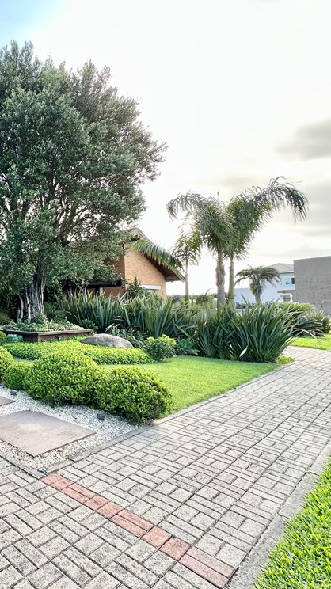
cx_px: -41
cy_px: 297
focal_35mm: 21
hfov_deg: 41.5
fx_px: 328
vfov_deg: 83.9
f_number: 2.2
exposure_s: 1/120
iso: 40
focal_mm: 2.22
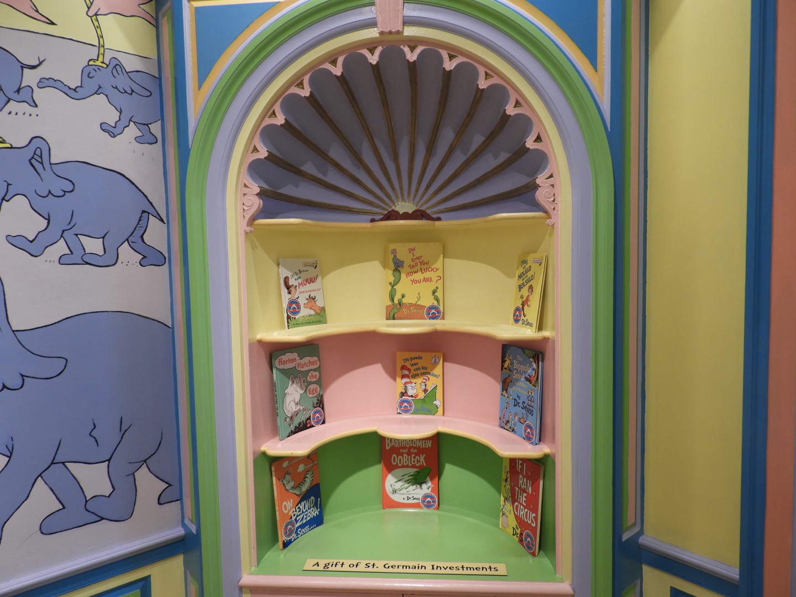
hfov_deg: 71.6
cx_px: 398
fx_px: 552
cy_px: 298
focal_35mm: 24
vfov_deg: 56.8
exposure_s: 1/30
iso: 100
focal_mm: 4.3
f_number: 3.3
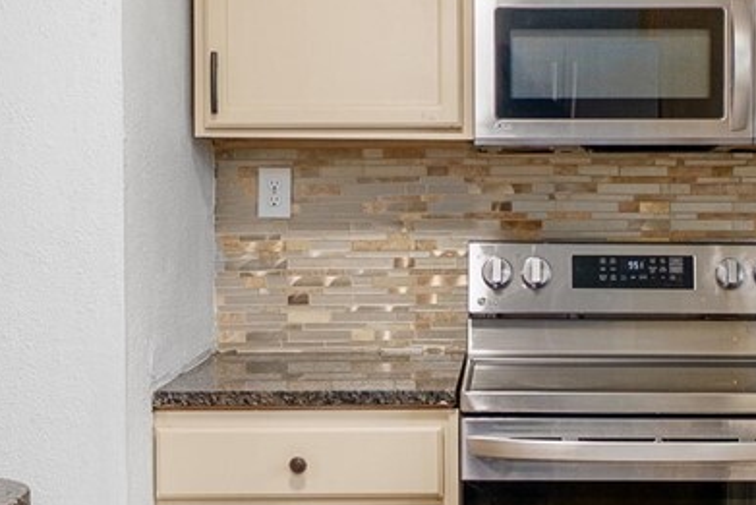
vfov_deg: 20.9
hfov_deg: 30.7
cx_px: 513
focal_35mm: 65
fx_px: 1365
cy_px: 269
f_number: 7.1
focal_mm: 15
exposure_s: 1/3
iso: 1000
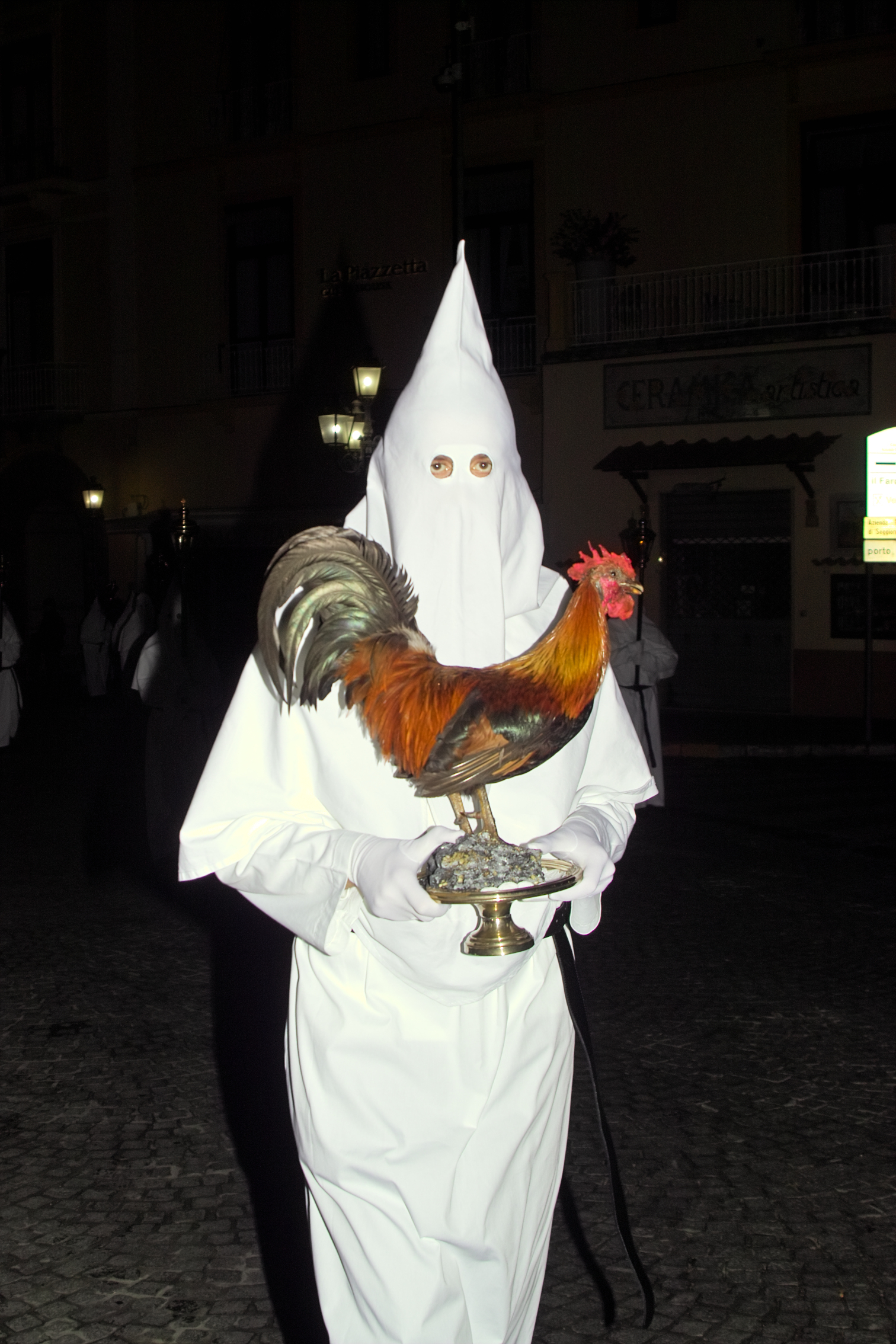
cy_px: 672
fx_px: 1792
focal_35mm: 48
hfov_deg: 28.1
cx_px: 448
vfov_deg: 41.1
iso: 100
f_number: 4.5
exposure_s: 1/125
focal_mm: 28
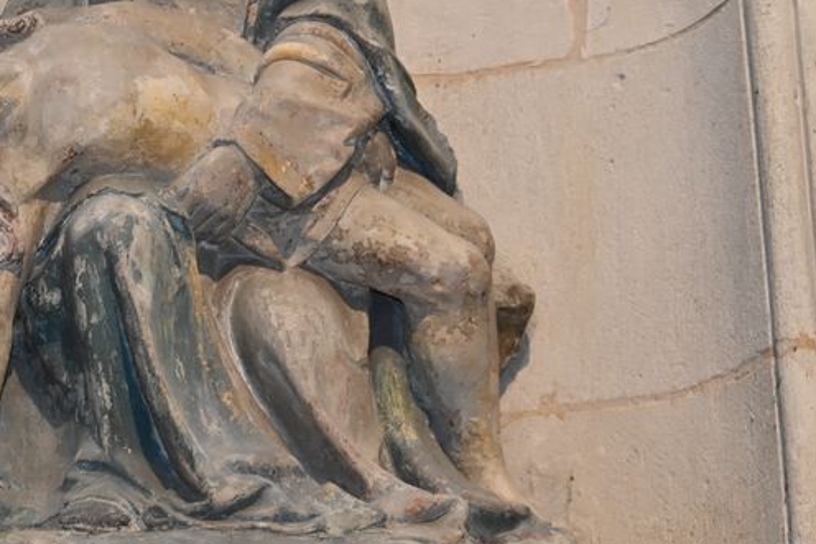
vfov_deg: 7.6
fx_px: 4081
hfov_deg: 11.3
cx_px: 72
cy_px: 77
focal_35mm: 180
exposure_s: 1/100
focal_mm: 85
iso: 2200
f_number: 6.3
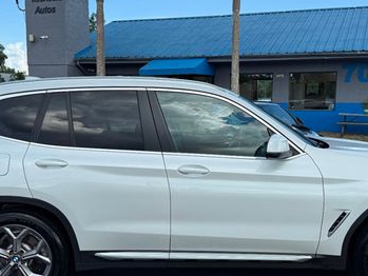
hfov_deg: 42.9
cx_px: 204
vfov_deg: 32.7
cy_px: 176
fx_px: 468
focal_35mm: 44
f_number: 1.78
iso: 80
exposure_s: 1/1901
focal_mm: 6.76
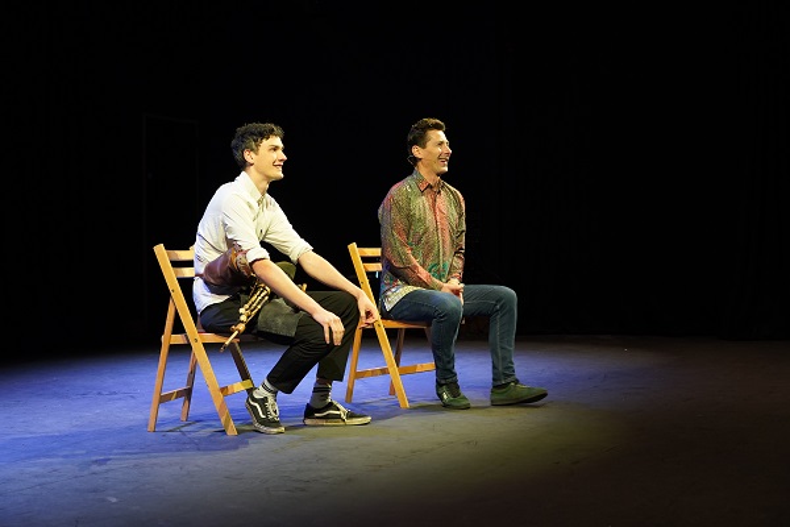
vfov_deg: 23.8
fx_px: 1251
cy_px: 264
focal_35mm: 57
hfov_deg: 35.1
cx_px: 395
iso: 2500
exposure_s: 1/60
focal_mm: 57
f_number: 4
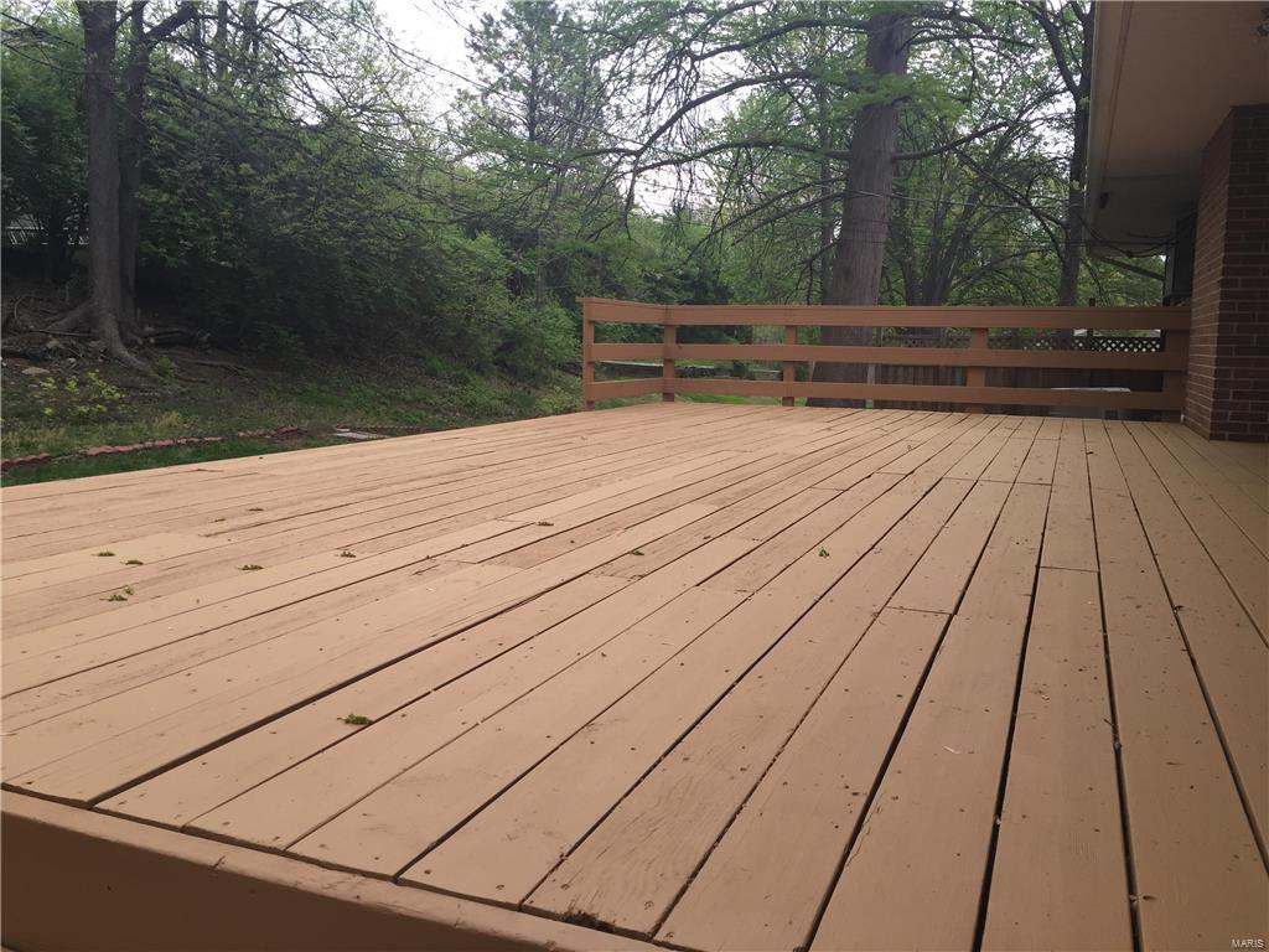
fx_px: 1063
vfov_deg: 48.2
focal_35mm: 29
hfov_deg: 61.7
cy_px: 476
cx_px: 634
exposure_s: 1/370
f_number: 2.2
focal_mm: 4.15
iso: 32
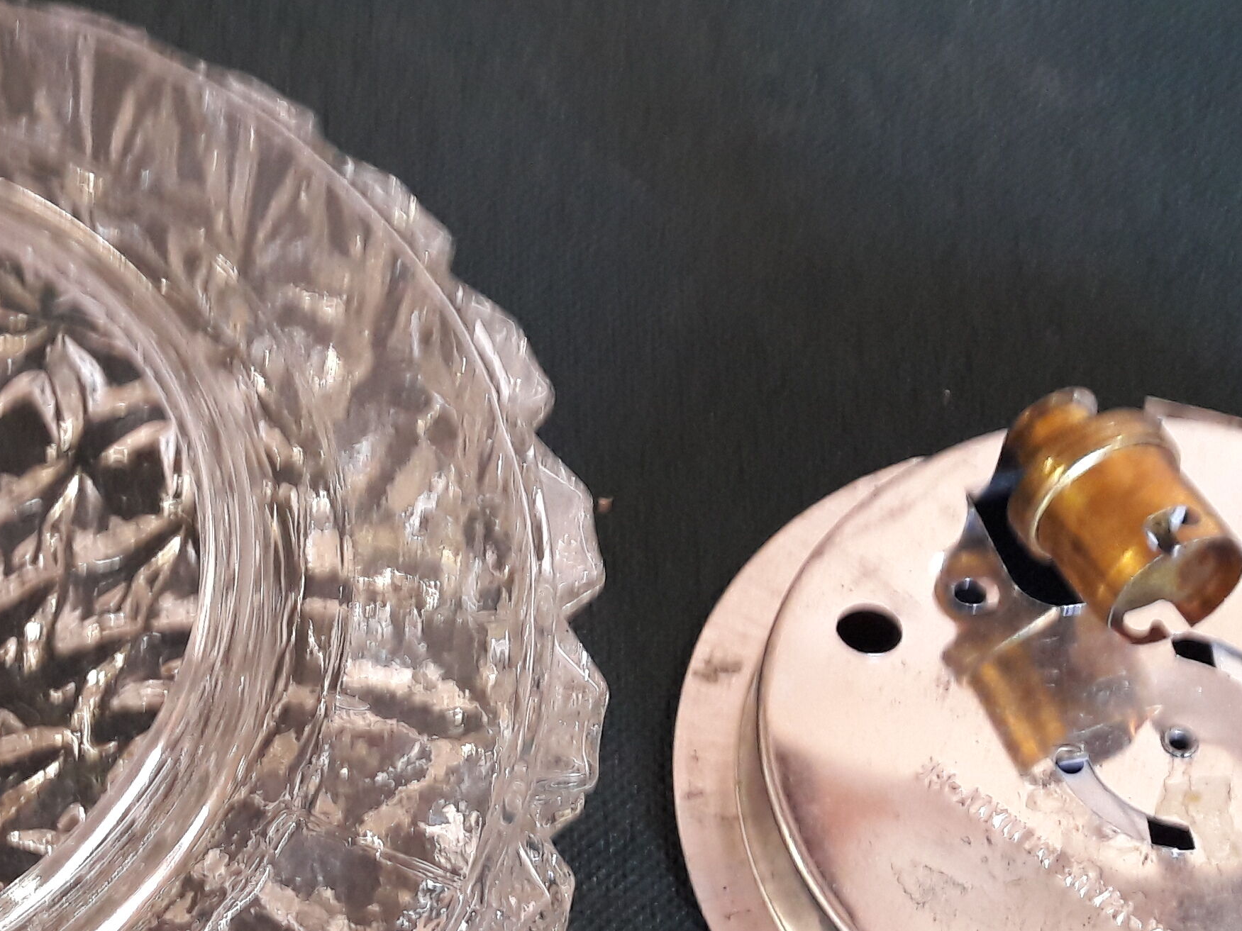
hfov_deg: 28.5
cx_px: 187
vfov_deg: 21.7
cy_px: 847
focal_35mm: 66
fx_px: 2368
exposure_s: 1/33
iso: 160
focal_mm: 3.7
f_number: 1.9
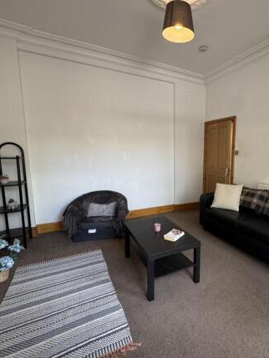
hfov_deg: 66.1
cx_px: 188
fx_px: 197
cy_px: 179
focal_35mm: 19
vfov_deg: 84.6
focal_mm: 2.22
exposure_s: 1/100
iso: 200
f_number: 2.2
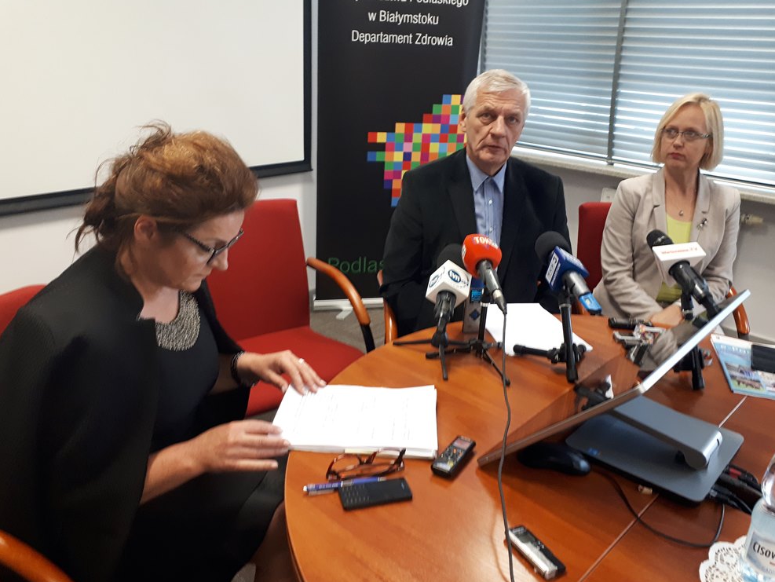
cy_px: 295
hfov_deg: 63.4
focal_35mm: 28
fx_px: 627
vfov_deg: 49.8
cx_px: 389
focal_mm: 3.6
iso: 160
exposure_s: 1/33
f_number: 1.9
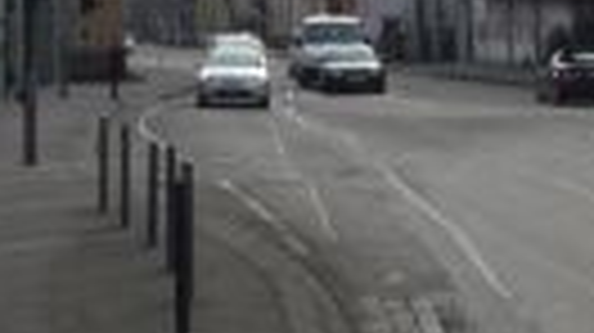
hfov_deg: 16.3
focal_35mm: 127
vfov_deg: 9.3
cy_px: -153
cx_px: 698
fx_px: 1999
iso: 100
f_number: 5.6
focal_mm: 5.2
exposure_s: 1/500
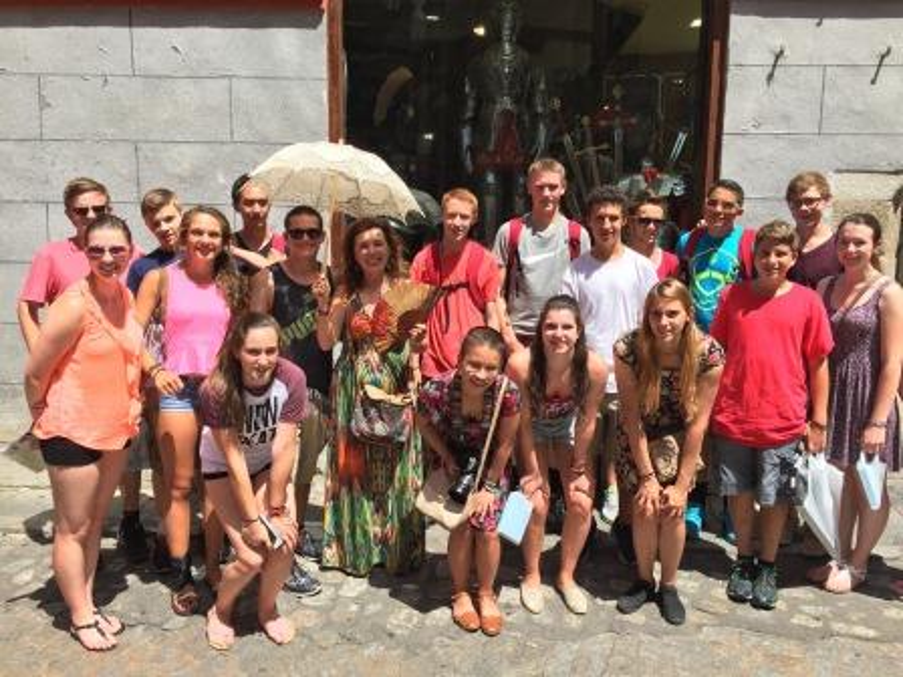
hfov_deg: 61.7
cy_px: 338
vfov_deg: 48.2
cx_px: 452
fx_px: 756
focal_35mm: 29
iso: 32
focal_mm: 4.15
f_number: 2.2
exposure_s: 1/1276
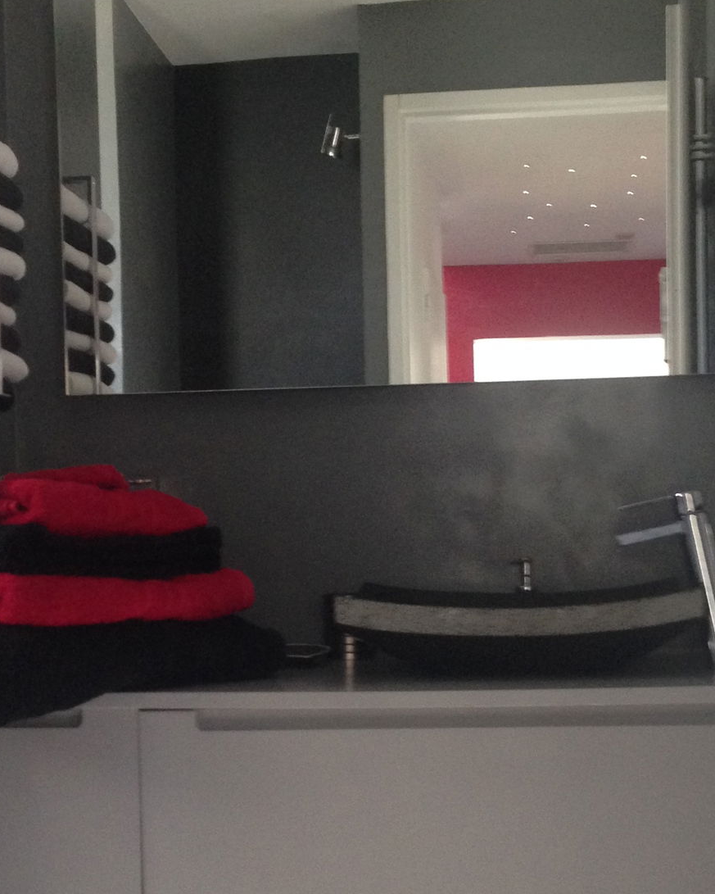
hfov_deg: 24.2
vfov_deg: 29.9
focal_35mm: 63
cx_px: 348
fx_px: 1666
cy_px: 555
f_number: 2.4
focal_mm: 4.12
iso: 160
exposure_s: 1/20
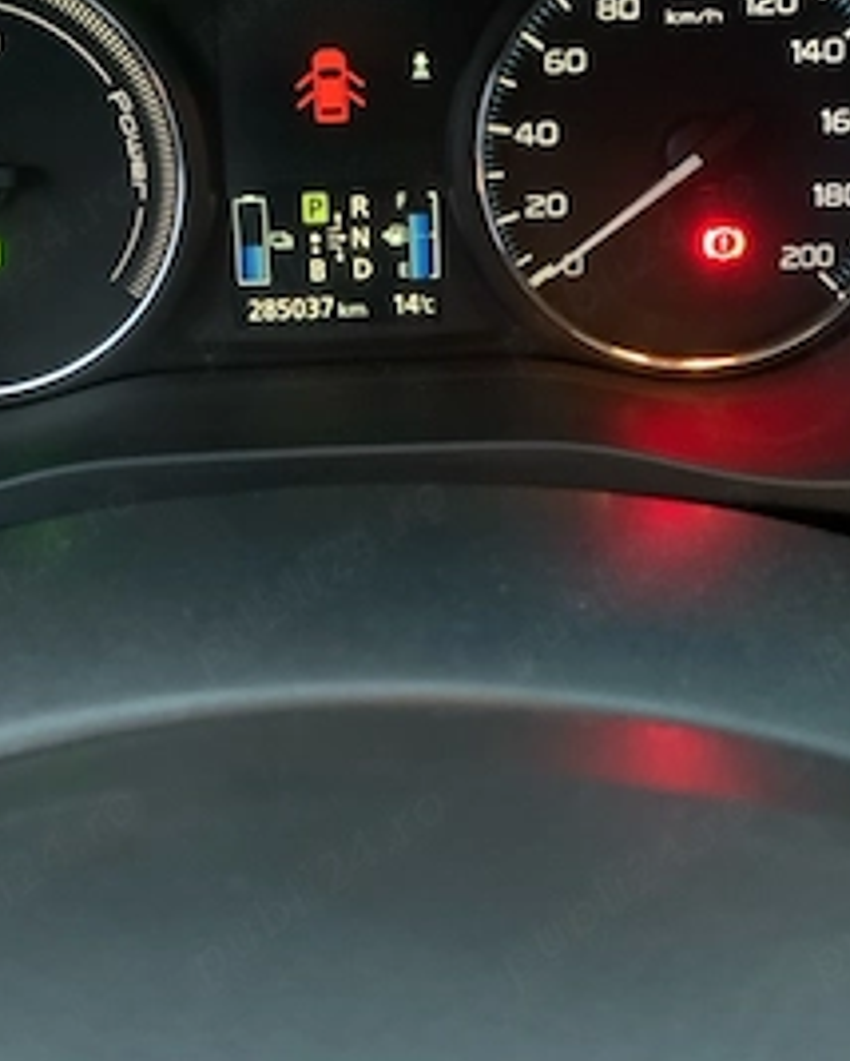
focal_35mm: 38
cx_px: 397
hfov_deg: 39.2
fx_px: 1194
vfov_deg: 46.8
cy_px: 314
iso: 1250
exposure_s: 1/17
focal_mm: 4.25
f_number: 1.8
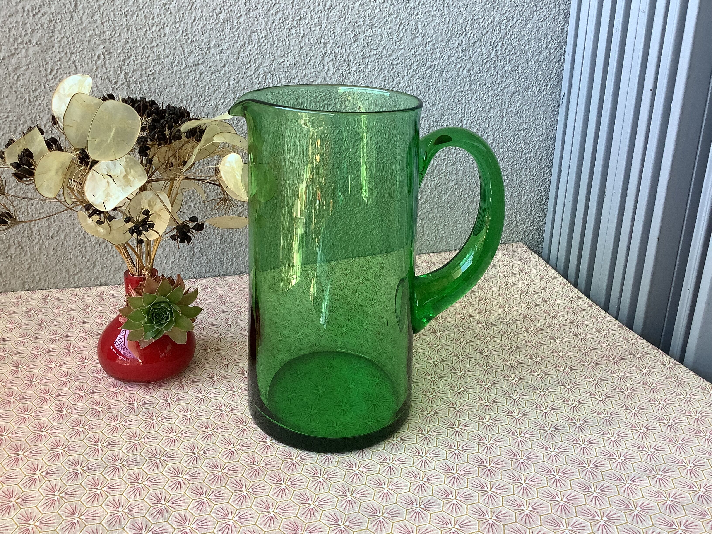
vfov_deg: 45.4
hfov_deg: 58.4
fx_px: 638
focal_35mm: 31
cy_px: 267
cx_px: 356
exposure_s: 1/120
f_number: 2.4
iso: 80
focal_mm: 3.3
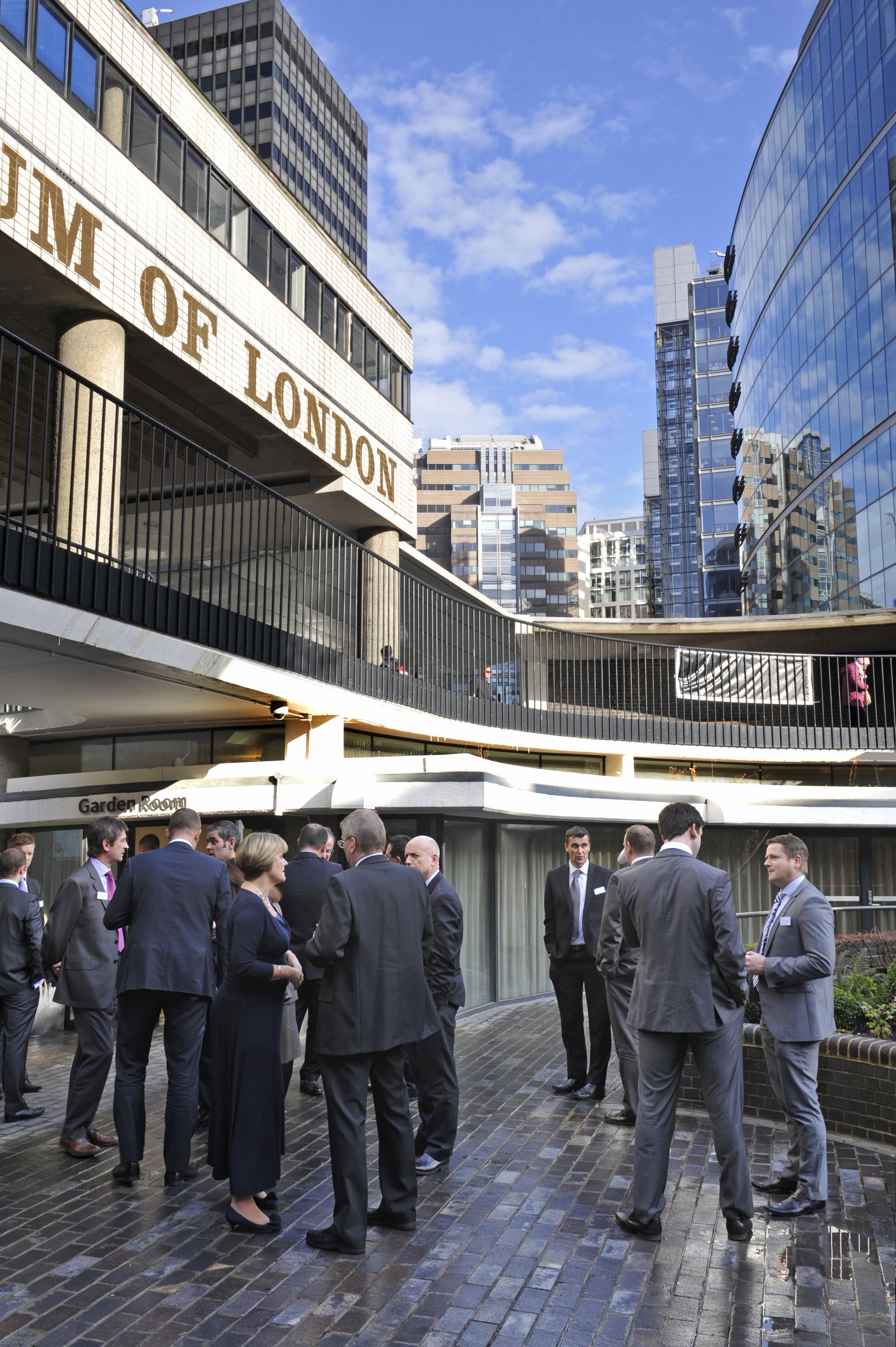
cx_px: 448
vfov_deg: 58.7
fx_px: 1196
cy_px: 674
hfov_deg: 41.1
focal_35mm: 32
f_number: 20
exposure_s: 1/80
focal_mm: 32
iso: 320
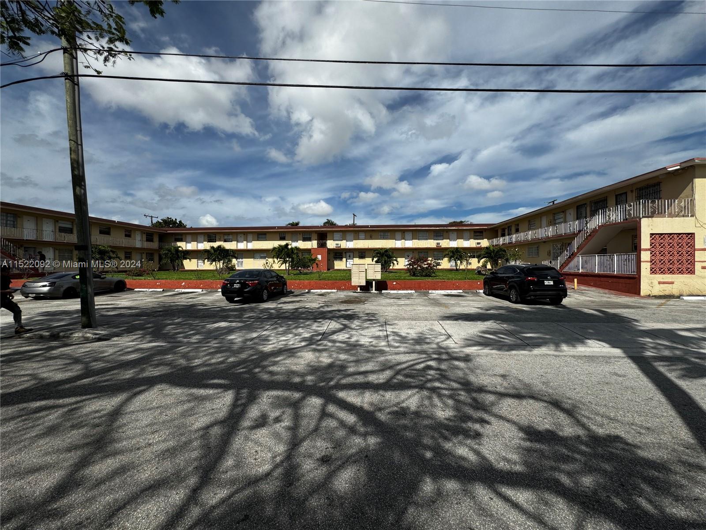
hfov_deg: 102.1
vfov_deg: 85.7
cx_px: 353
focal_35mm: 14
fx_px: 286
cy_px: 265
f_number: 2.2
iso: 40
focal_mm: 2.22
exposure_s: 1/3546
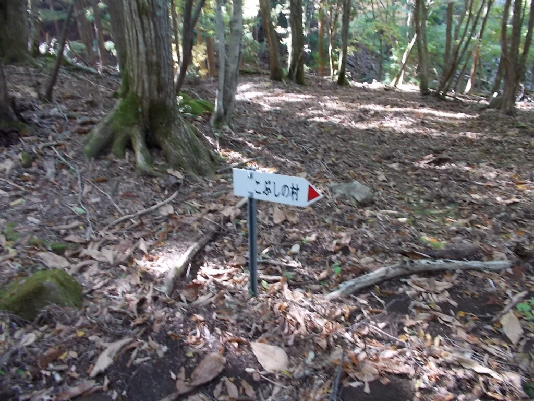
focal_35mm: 26
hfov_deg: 67.3
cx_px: 267
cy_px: 200
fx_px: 401
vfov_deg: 53.1
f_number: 3.2
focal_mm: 4.6
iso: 200
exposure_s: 1/25
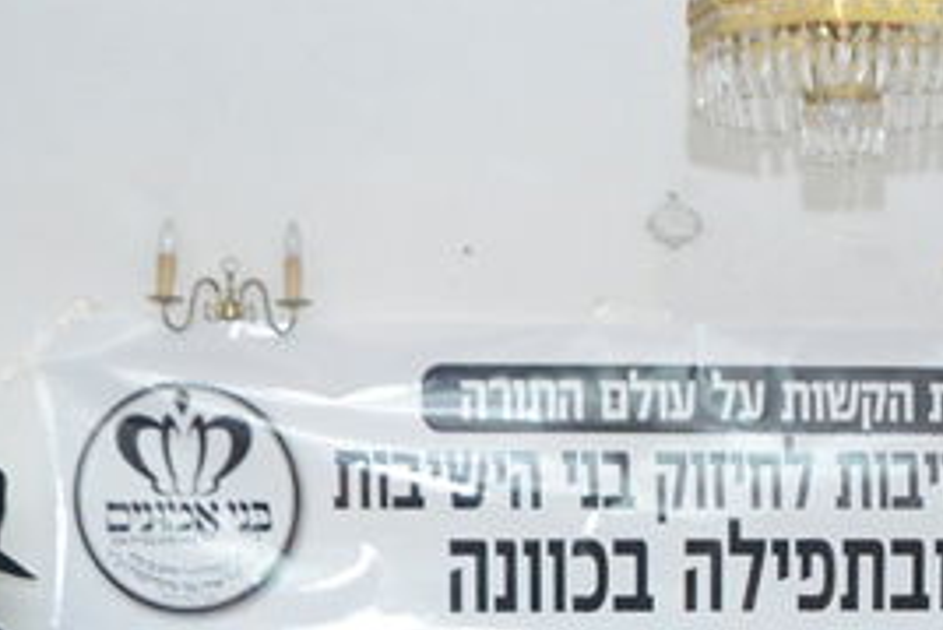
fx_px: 2699
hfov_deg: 19.4
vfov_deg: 12.6
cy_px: 954
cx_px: 862
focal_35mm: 103
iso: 1600
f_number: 5.6
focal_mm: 18
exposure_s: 1/80
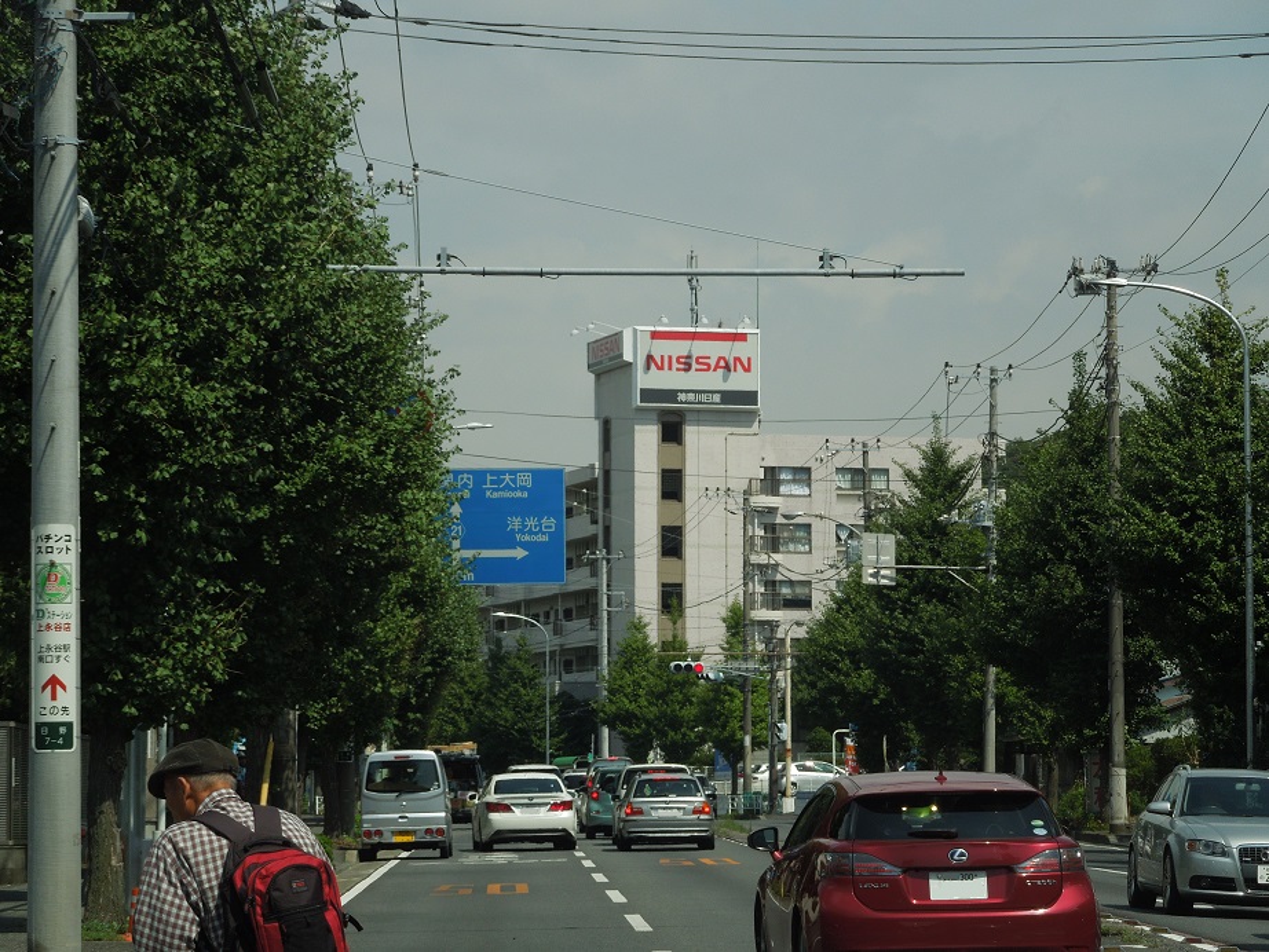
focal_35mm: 134
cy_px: 476
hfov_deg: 14.7
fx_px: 4914
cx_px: 634
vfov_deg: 11.1
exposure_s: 1/640
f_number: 4.9
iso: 100
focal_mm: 24.2
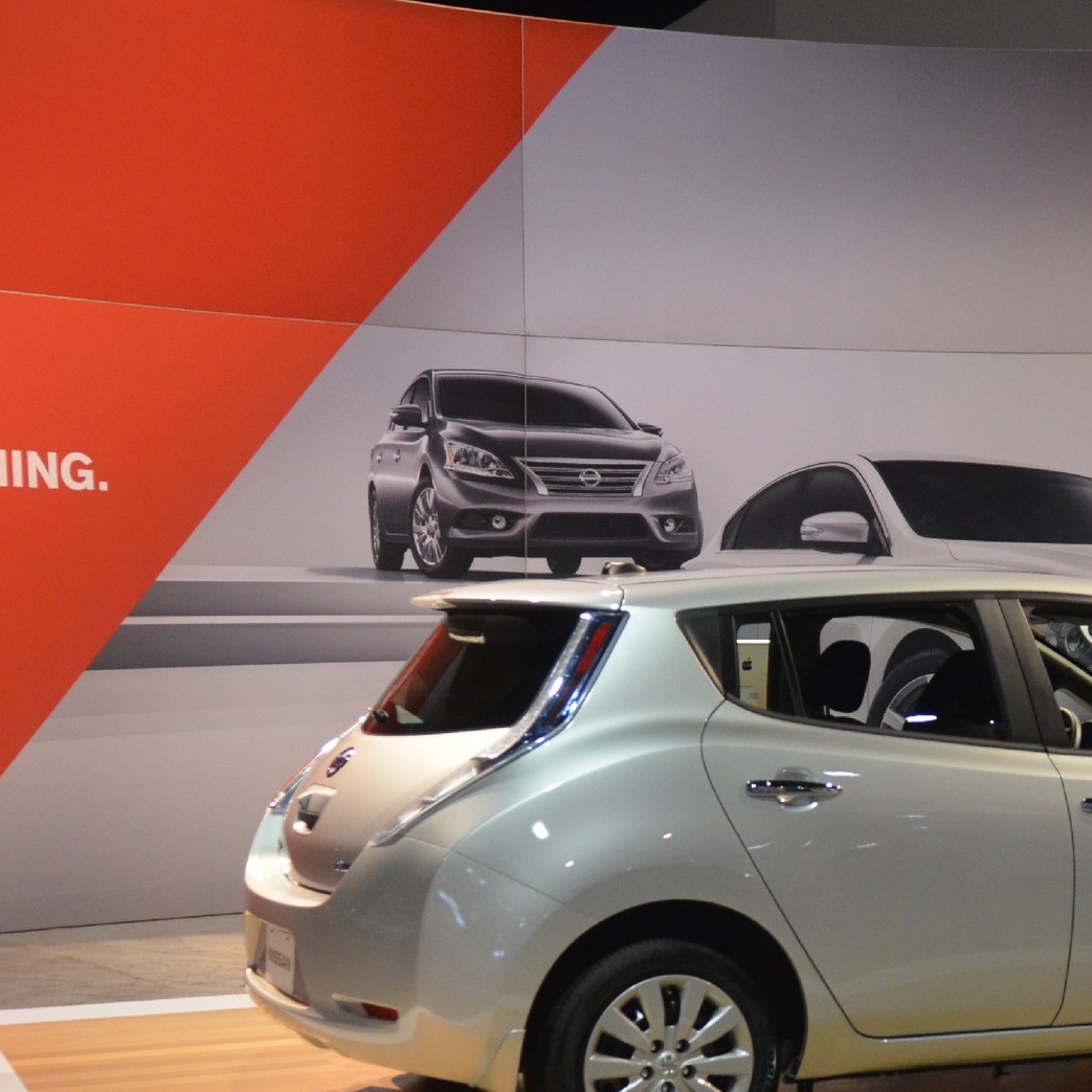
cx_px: 887
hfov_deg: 27.5
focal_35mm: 61
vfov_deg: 27.7
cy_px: 825
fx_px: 2177
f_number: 2.8
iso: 1600
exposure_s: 1/80
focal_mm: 20
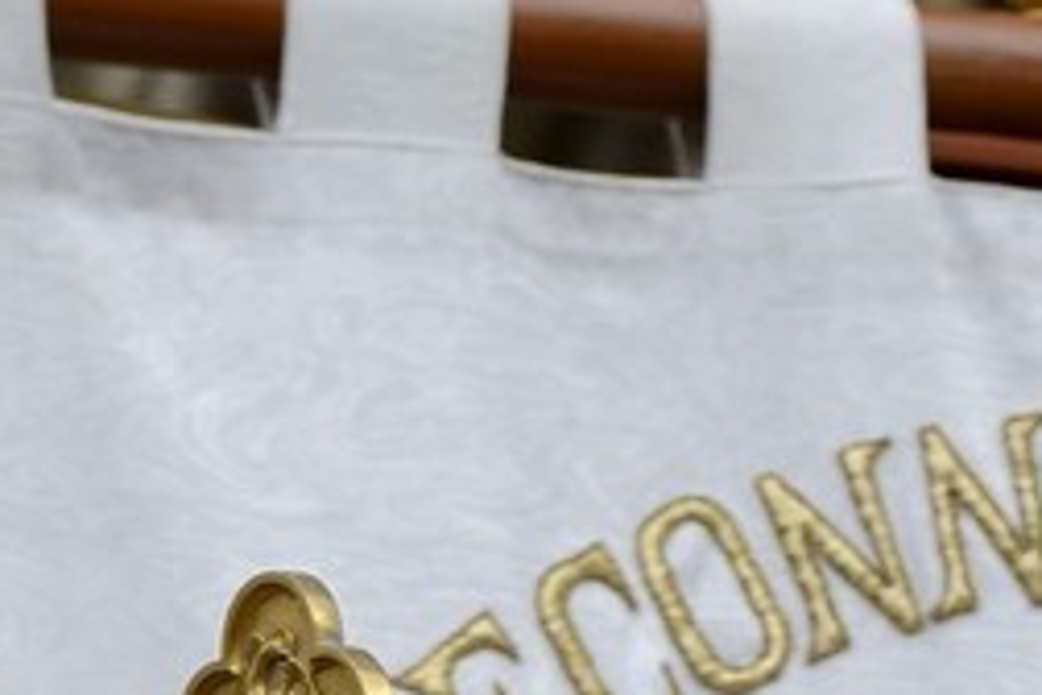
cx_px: 620
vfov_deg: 2.9
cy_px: 3235
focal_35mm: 444
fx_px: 12850
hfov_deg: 4.6
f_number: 7.1
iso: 200
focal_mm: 70
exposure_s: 1/640
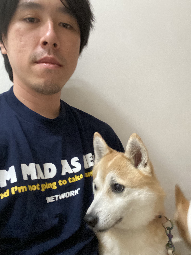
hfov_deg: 46.8
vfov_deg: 60.0
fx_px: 221
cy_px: 128
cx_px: 96
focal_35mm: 30
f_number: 2.2
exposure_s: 1/29
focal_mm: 2.71
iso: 800
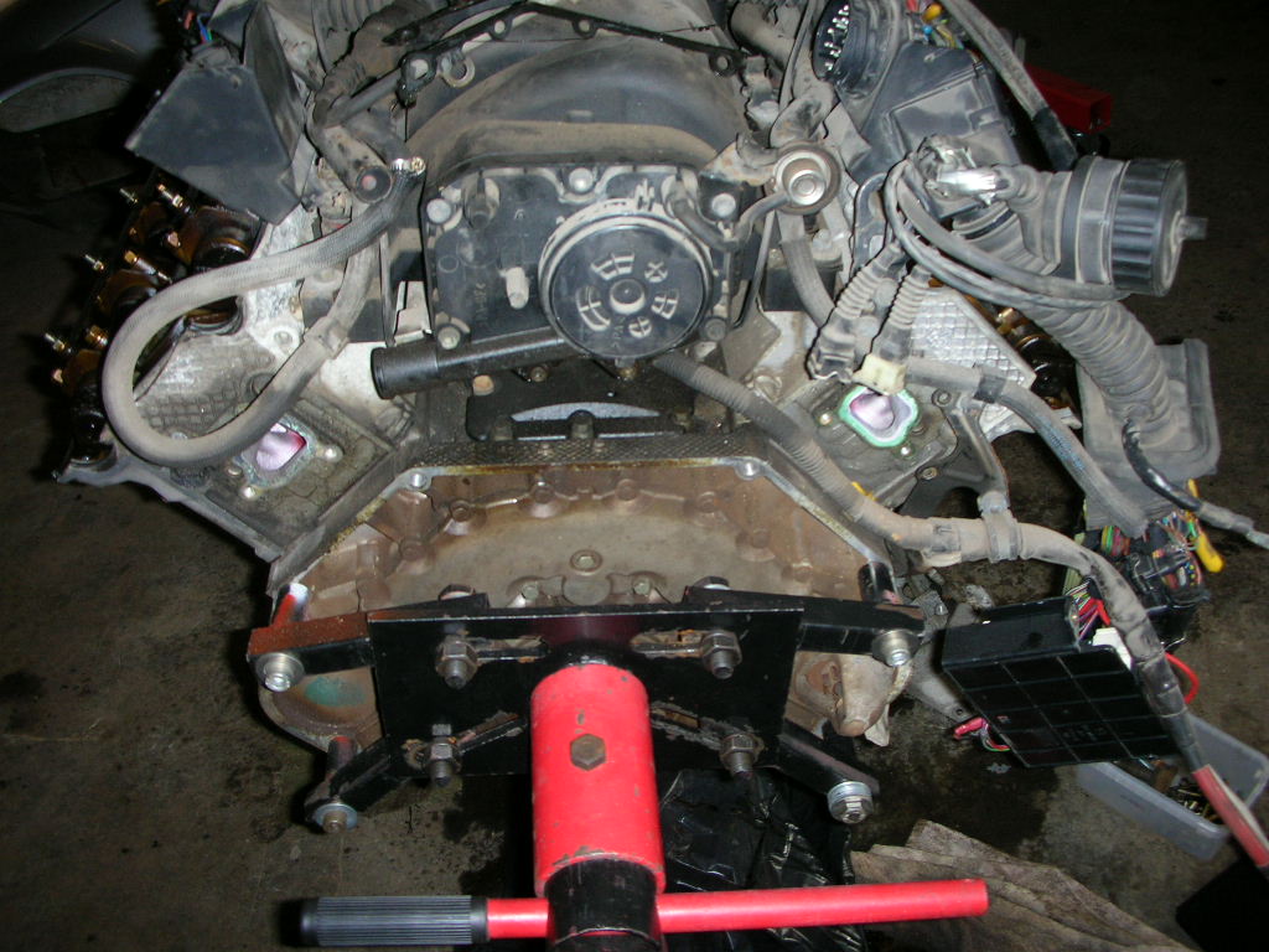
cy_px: 476
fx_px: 1283
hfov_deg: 52.6
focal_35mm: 35
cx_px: 634
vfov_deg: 40.7
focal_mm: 5.8
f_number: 3
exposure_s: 1/60.1
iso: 78
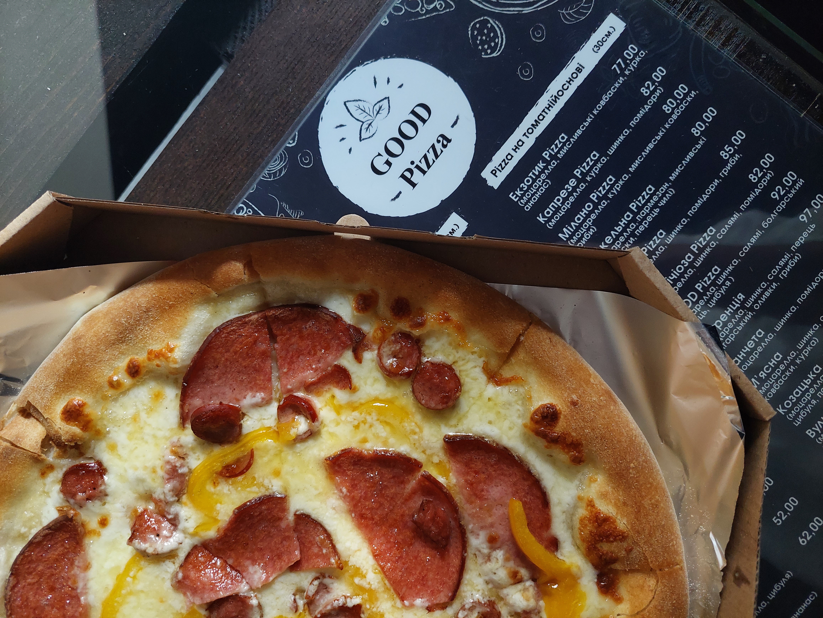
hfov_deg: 71.6
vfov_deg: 56.8
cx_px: 412
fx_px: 571
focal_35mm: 24
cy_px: 309
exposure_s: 1/50
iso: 320
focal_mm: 5.23
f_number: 1.8
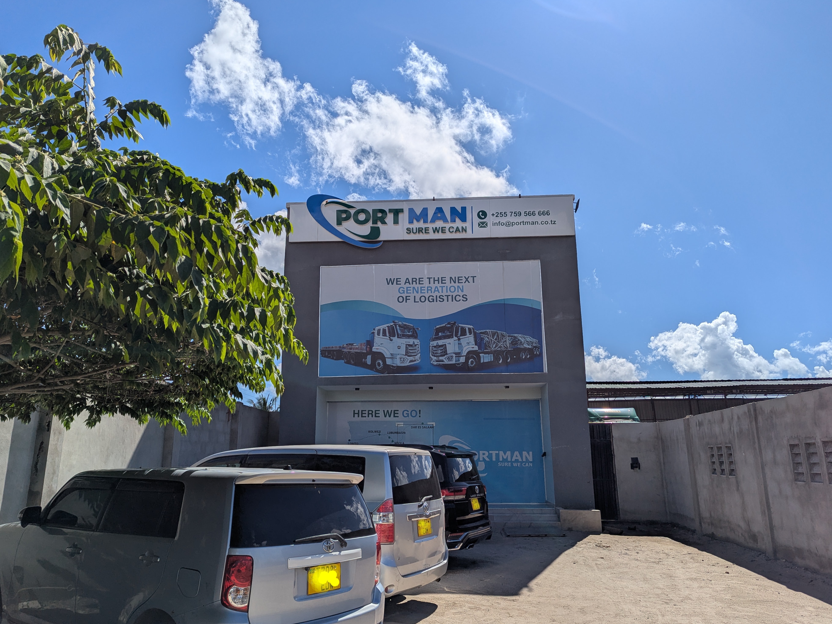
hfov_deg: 69.4
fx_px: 601
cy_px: 321
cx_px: 412
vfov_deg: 54.9
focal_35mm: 25
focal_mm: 6.81
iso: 33
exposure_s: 1/4926
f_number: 1.85
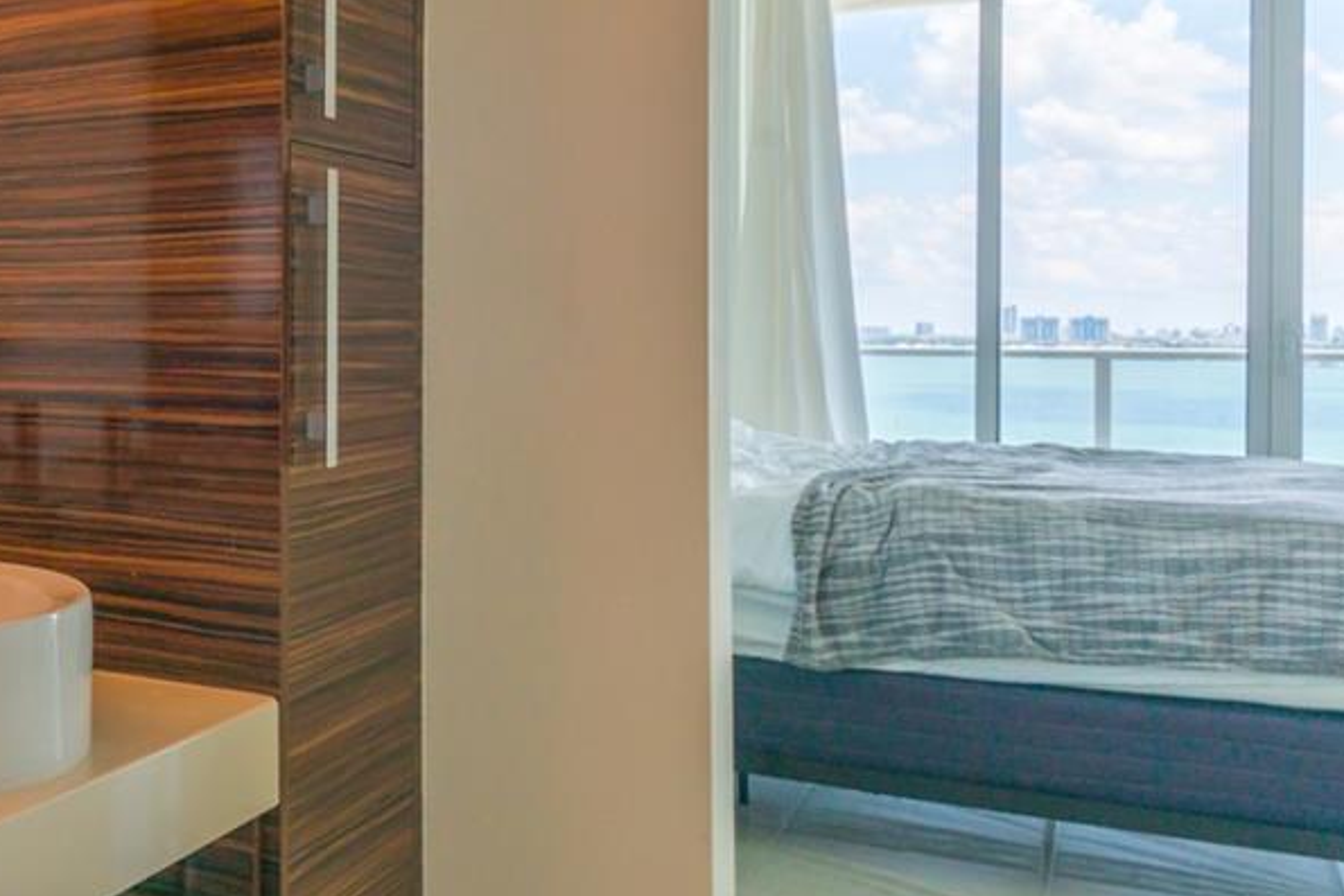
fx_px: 1606
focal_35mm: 43
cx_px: -16
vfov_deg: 31.1
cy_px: 334
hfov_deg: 39.7
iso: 100
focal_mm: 16
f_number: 11
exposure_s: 1/30
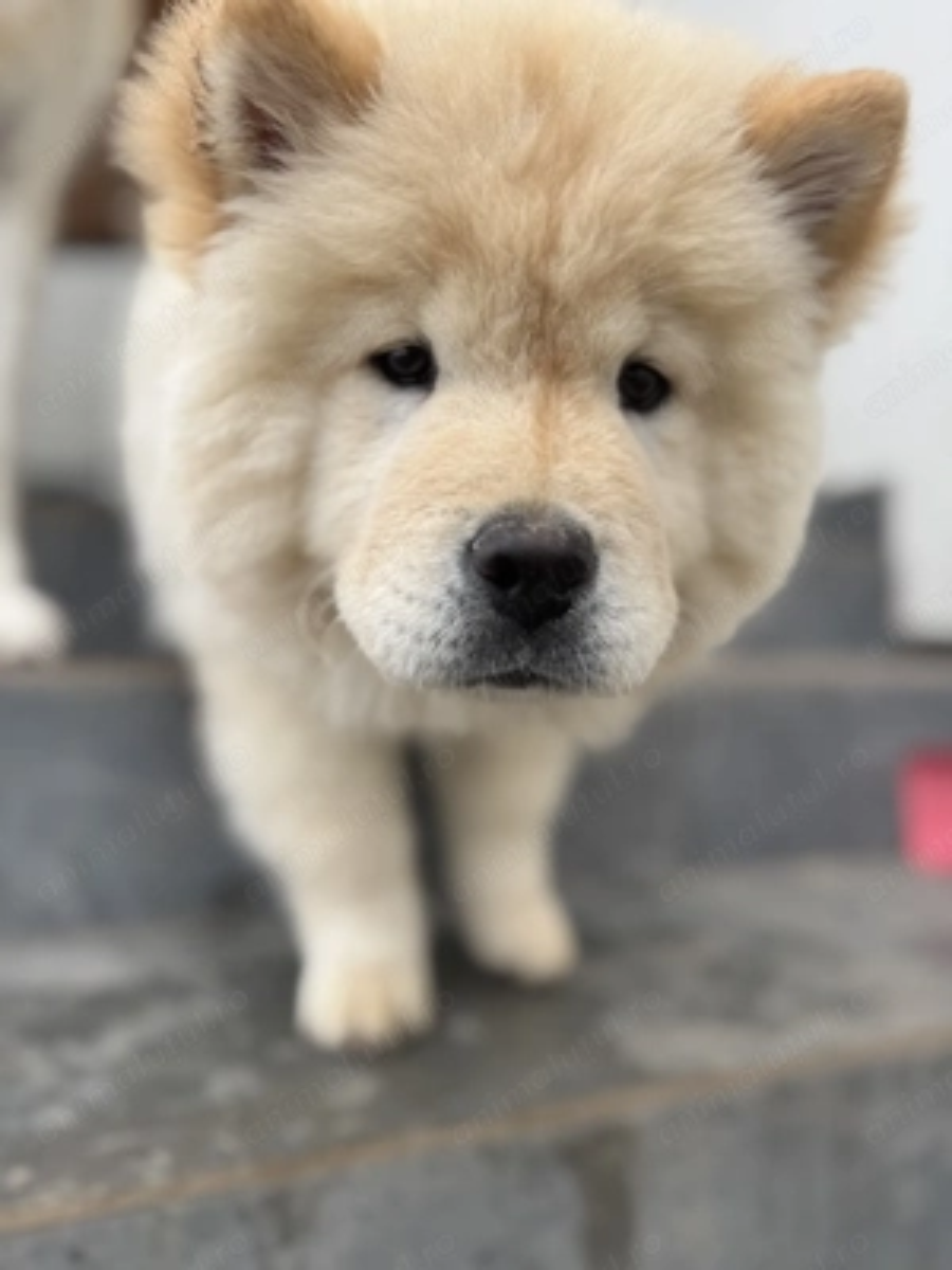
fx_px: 880
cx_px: 476
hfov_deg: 56.8
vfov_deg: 71.6
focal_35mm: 24
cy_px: 635
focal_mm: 6.76
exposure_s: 1/549
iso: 80
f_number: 1.78
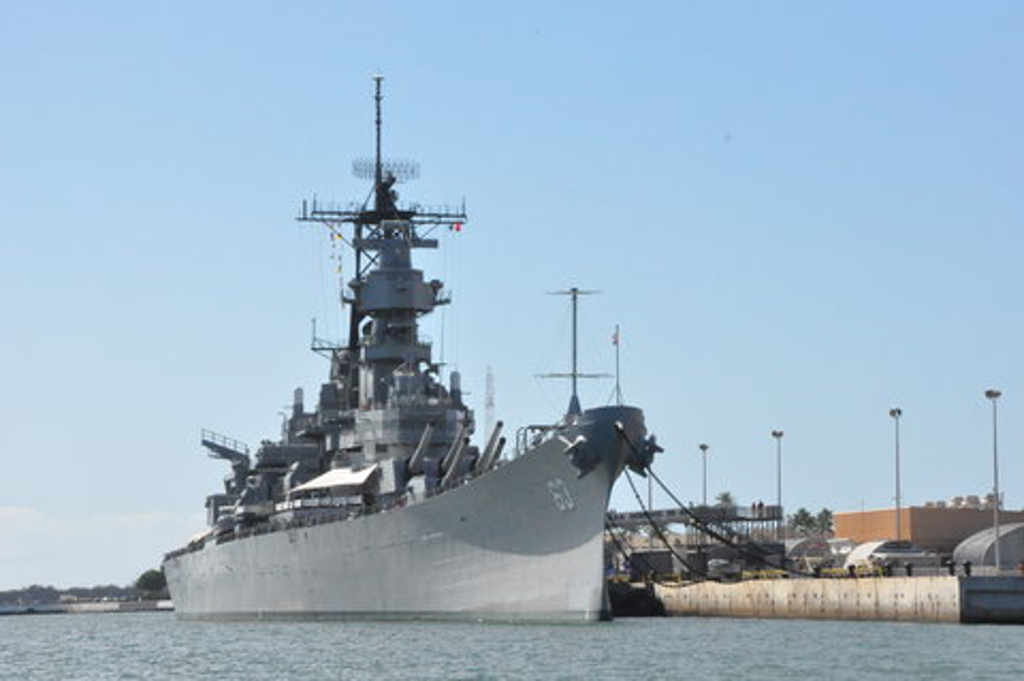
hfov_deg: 13.1
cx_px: 512
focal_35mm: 158
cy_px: 340
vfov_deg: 8.7
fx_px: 4475
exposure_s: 1/2000
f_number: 22
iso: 3200
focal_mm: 105
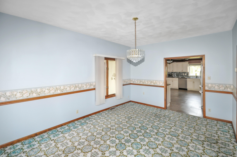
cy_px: 78
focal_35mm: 15
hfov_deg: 100.5
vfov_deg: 77.2
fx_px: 99
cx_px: 118
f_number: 4
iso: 800
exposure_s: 1/60
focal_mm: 10
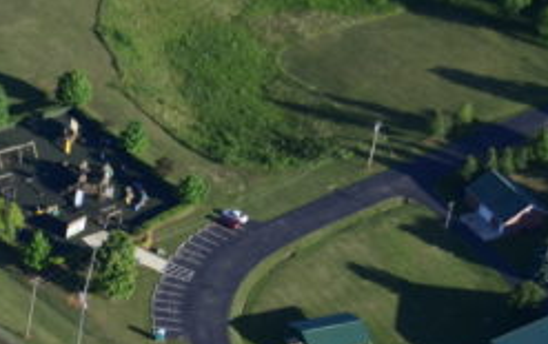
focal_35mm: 221
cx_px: -355
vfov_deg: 5.9
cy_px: 519
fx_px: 3306
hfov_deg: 9.1
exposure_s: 1/500
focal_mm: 35
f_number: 6.3
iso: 200
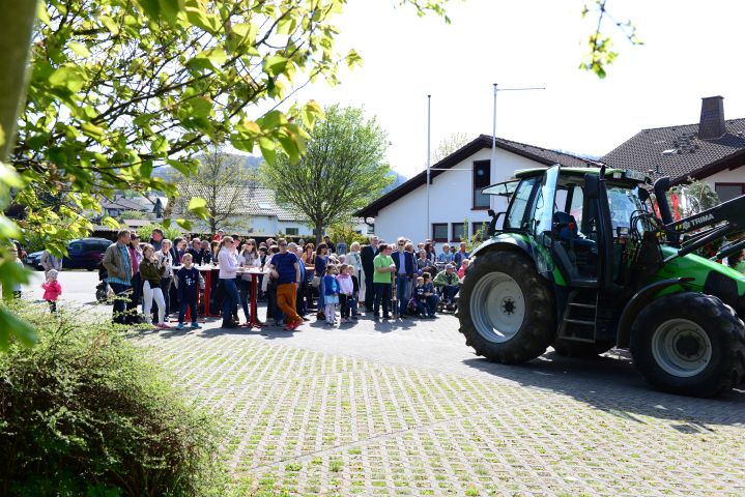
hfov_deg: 54.4
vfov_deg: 37.9
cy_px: 248
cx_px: 372
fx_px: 725
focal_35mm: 35
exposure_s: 1/160
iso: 100
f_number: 6.3
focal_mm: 35
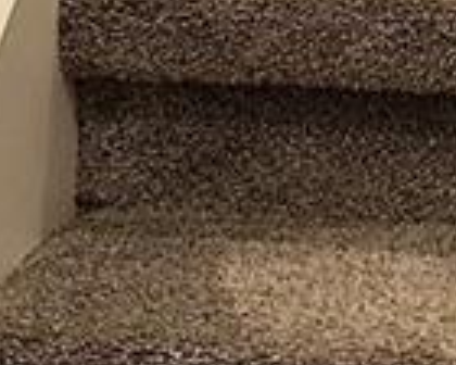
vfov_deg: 7.5
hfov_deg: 9.4
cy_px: -241
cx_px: 606
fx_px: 2713
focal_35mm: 201
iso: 250
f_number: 1.78
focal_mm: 6.86
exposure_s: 1/60
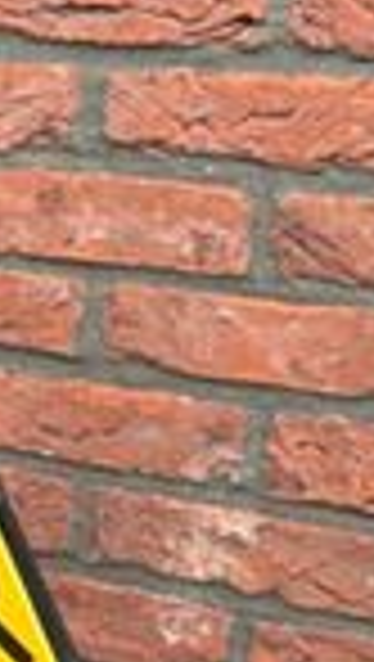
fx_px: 2162
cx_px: -509
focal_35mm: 123
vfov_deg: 17.4
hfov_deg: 9.0
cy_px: 450
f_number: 1.5
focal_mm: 5.7
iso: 40
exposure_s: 1/121
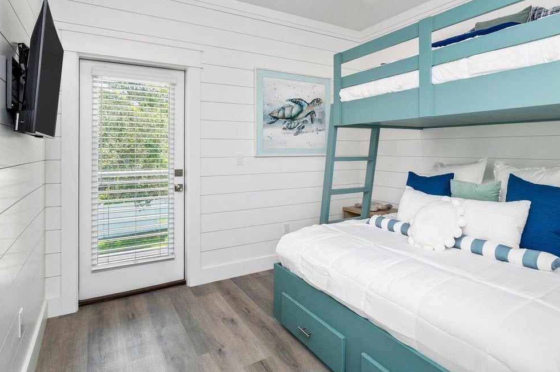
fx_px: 342
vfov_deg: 56.4
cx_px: 370
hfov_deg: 76.3
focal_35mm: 22
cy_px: 136
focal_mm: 14
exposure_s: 1/60
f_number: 9
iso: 320
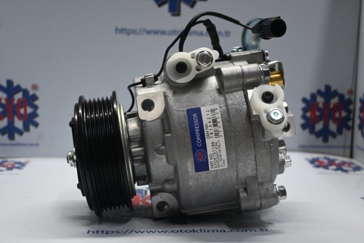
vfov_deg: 25.8
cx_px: 182
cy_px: 122
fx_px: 531
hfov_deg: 37.9
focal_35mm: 52
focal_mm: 35
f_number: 5.3
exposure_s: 1/60
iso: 720
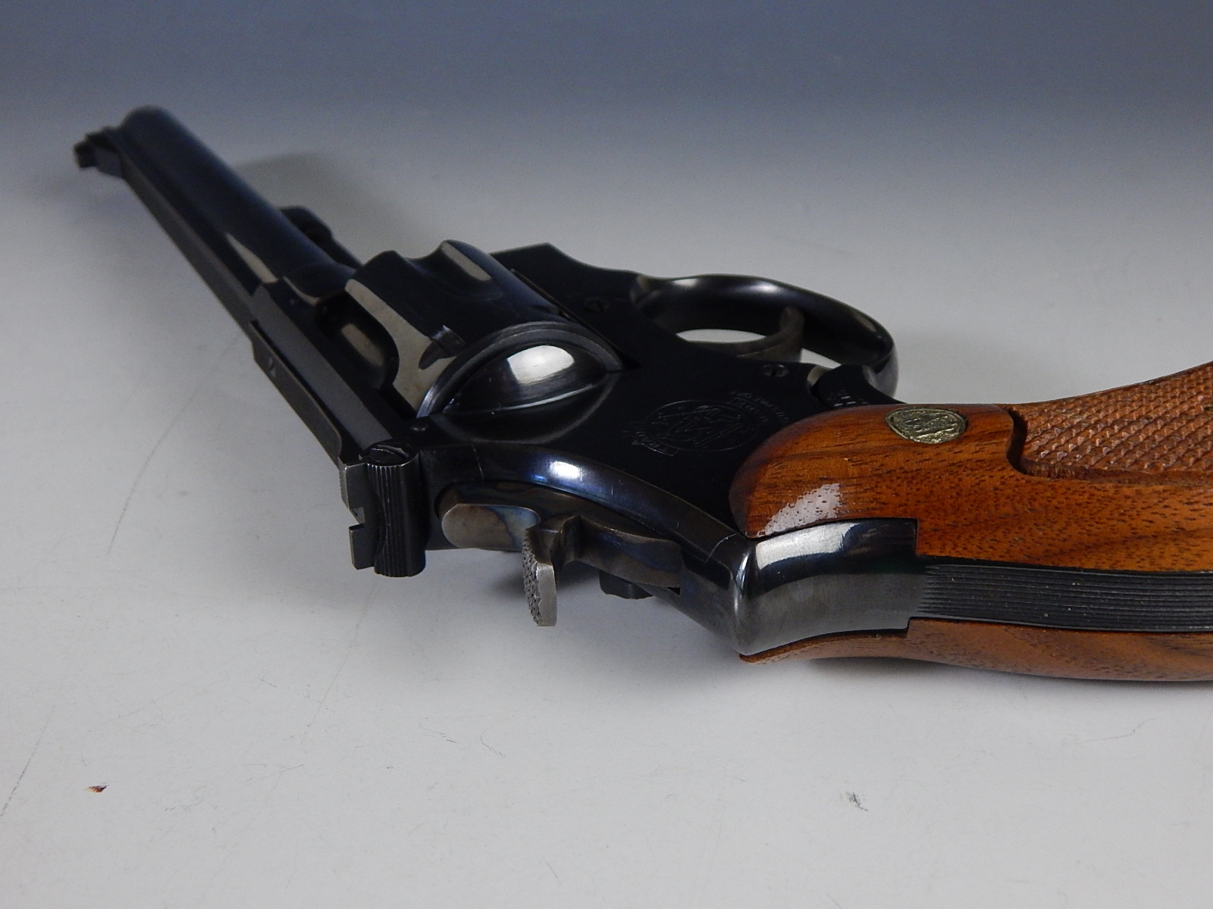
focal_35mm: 43
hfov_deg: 43.9
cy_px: 454
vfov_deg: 33.6
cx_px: 606
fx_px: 1507
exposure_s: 1/100
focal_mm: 7.7
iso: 400
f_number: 3.6
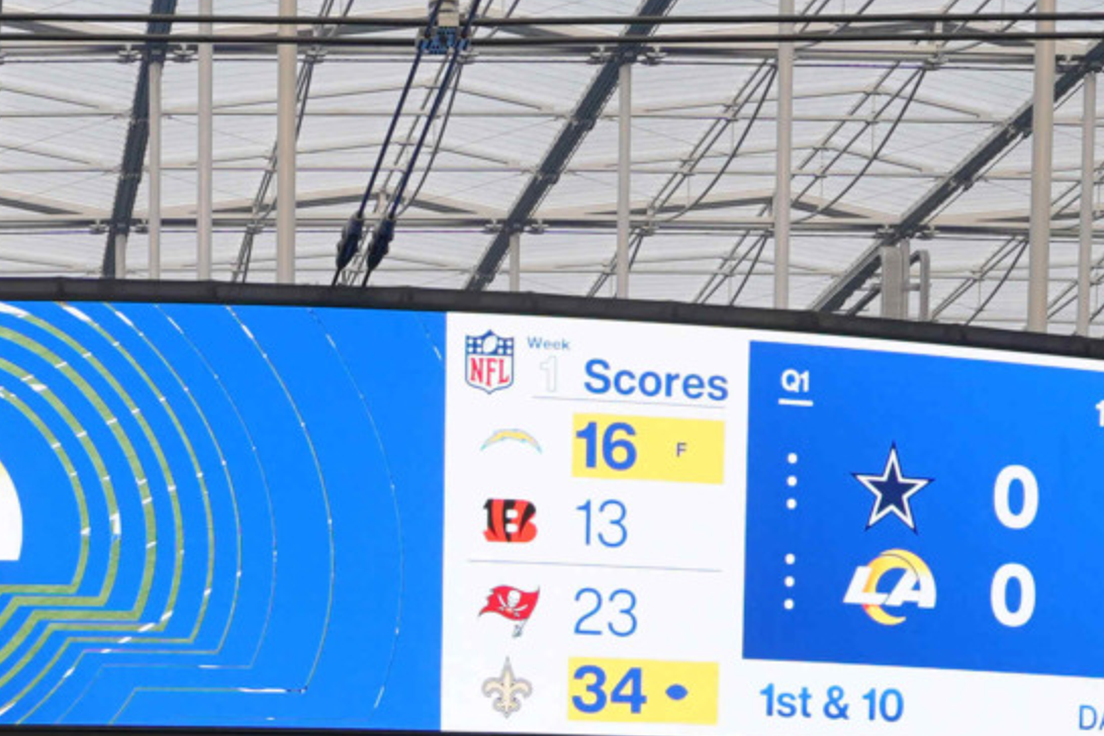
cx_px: -95
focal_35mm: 75
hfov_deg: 25.2
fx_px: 2300
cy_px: 1340
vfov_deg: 15.5
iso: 200
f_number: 5.6
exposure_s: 1/160
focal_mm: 16
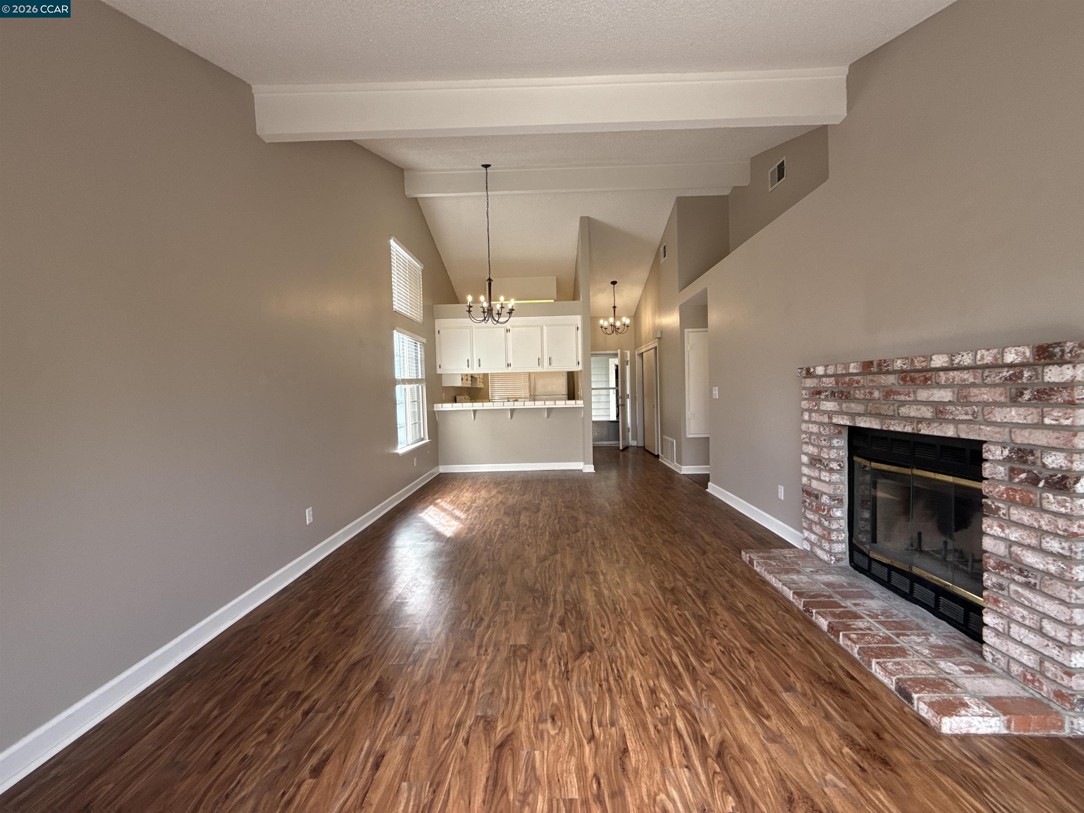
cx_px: 542
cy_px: 406
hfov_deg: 102.1
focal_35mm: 14
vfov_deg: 85.7
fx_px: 438
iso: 100
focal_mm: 2.22
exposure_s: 1/99
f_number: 2.2
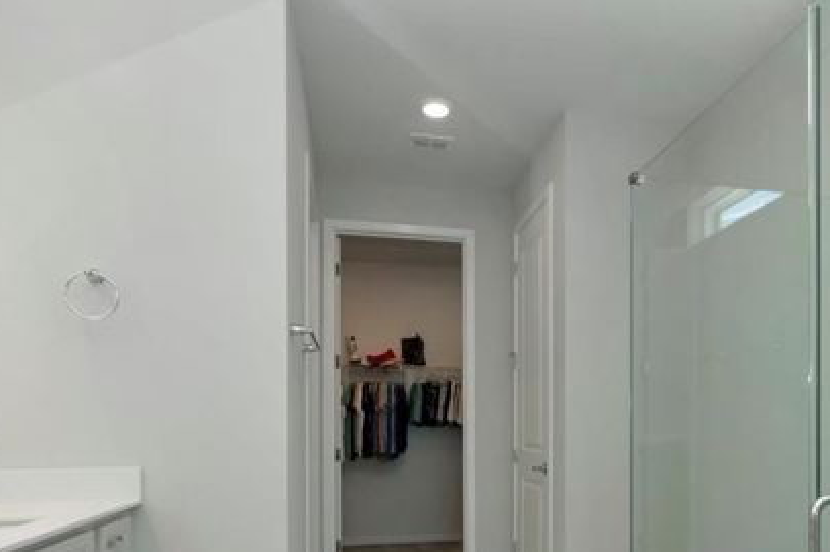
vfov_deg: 47.0
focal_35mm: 26
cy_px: 439
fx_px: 599
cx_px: 509
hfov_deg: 68.5
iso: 800
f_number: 9
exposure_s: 1/200
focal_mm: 10
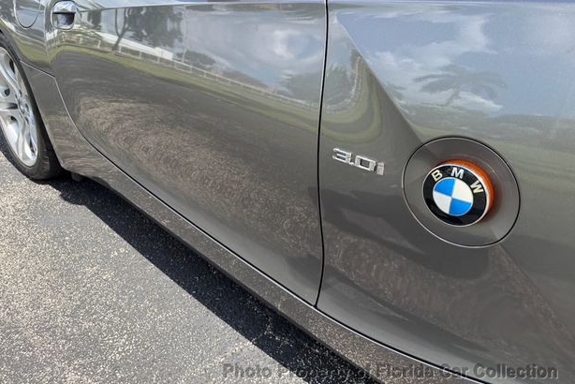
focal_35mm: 26
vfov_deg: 49.5
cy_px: 167
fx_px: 415
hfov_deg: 69.4
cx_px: 288
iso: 80
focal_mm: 6.76
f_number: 1.78
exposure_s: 1/1211
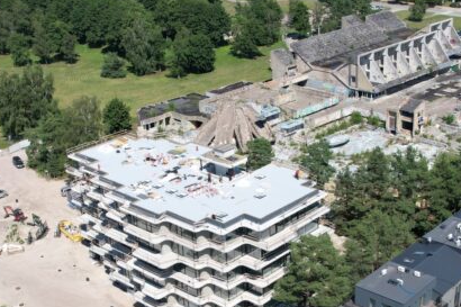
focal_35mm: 55
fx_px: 704
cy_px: 231
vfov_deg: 24.3
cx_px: 271
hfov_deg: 36.2
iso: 100
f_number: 2.8
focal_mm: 8.38
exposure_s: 1/2000
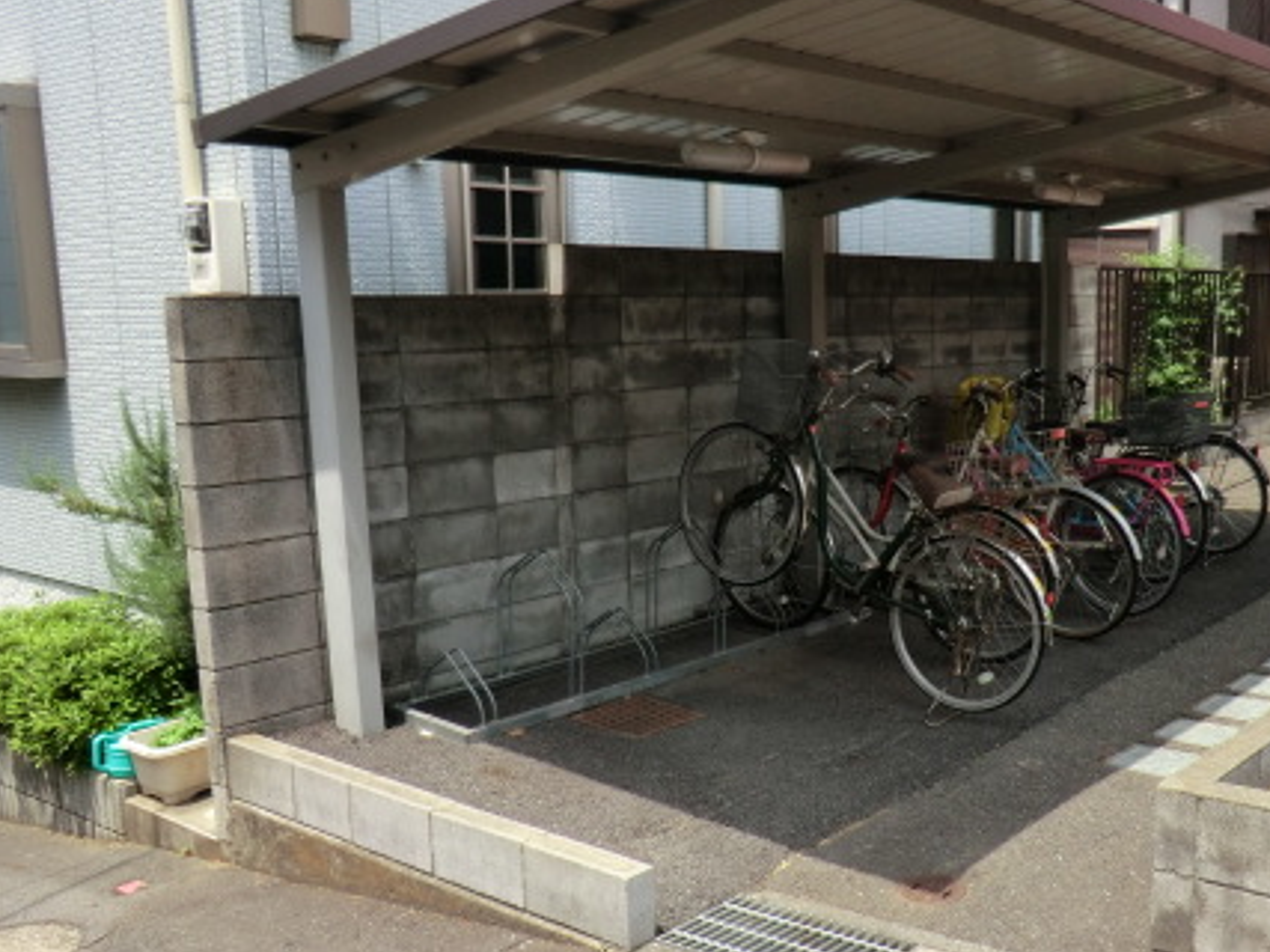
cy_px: 553
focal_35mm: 36
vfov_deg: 39.5
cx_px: 898
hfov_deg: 50.0
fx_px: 1320
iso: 80
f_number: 3.2
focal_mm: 4.3
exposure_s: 1/500
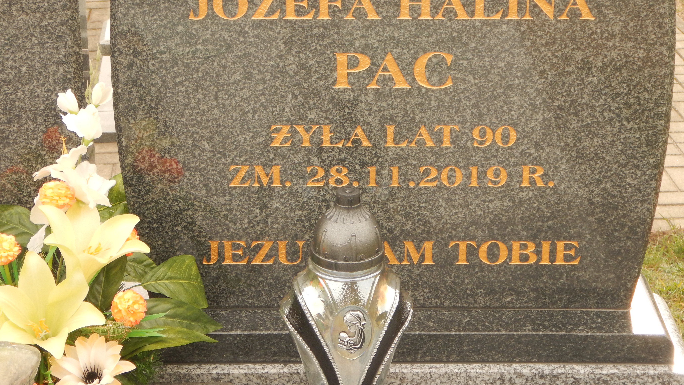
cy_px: 109
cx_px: 345
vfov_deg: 14.7
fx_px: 1487
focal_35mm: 82
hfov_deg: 25.9
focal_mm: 12
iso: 125
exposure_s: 1/100
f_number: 4.5
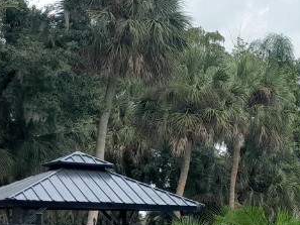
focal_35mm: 93
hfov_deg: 19.6
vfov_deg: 15.5
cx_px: 379
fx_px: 806
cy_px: 238
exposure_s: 1/402
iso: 40
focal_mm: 4
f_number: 1.8
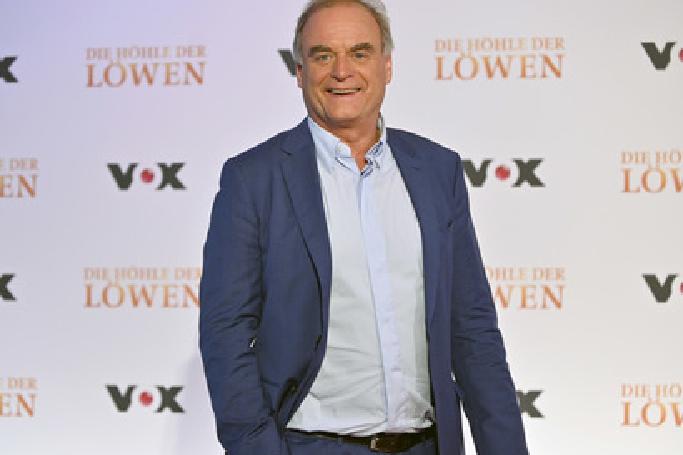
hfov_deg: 26.3
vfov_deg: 17.7
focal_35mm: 77
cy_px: 230
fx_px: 1460
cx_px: 322
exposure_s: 1/400
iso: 1250
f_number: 2.8
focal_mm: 70
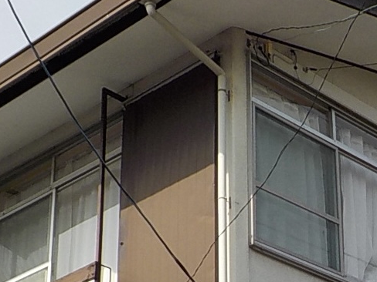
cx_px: 384
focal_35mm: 89
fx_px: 969
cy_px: 304
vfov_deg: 16.2
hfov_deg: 21.2
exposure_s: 1/1250
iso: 125
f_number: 3.3
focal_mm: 4.1
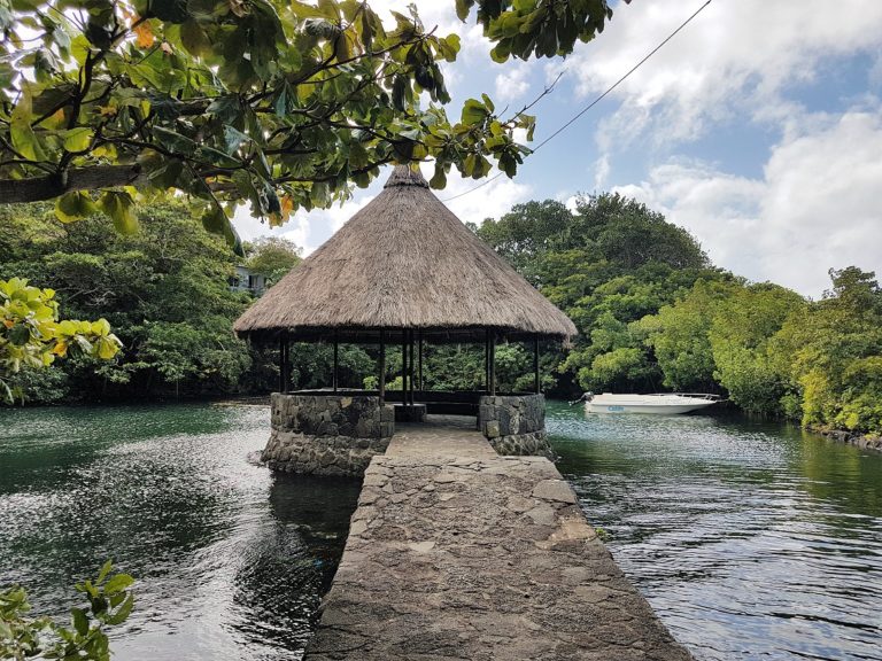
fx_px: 662
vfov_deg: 53.1
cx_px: 441
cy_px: 330
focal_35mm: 26
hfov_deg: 67.3
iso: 40
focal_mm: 4.2
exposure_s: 1/2536
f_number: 1.7
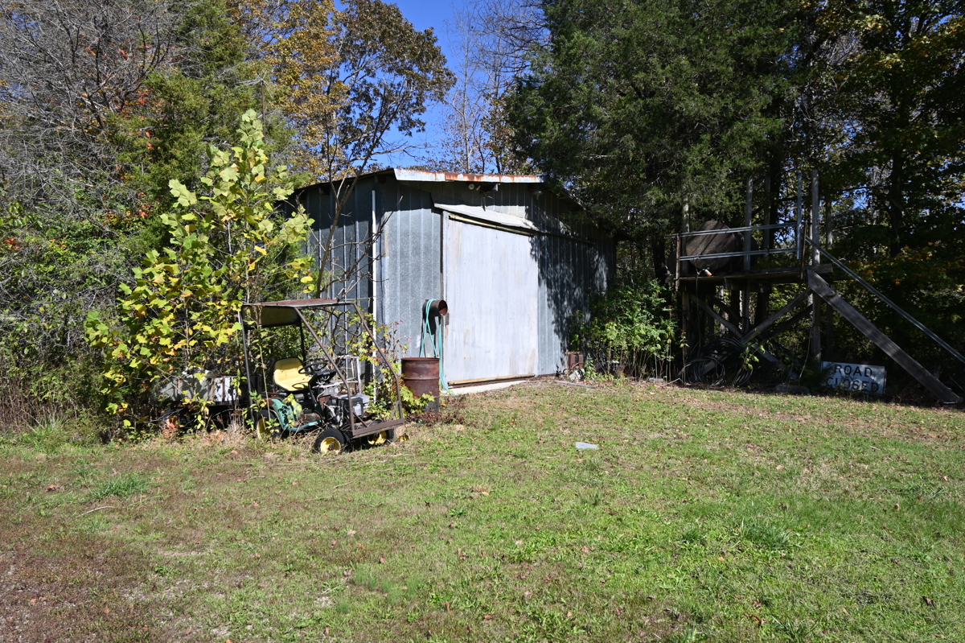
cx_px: 482
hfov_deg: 71.5
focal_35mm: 25
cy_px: 322
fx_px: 670
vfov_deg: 51.2
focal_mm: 17
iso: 100
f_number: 7.1
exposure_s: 1/400
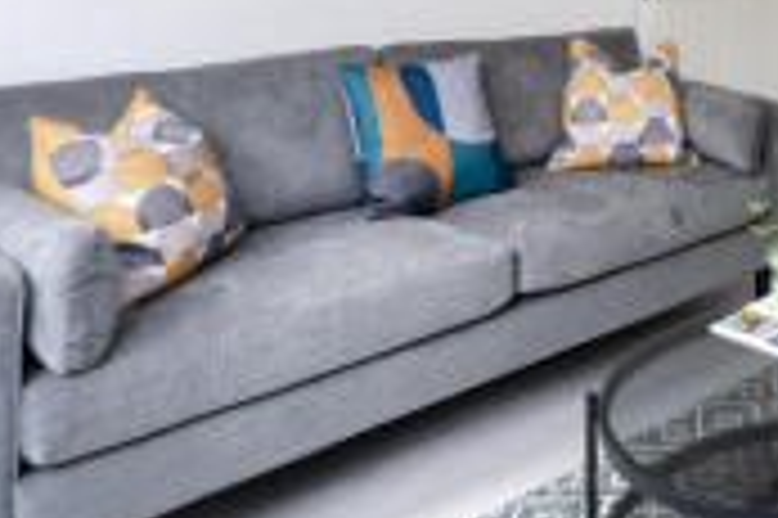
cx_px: 877
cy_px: -34
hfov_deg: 36.8
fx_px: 950
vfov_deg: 28.1
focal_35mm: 44
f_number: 8
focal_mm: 16
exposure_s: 1/50
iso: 400
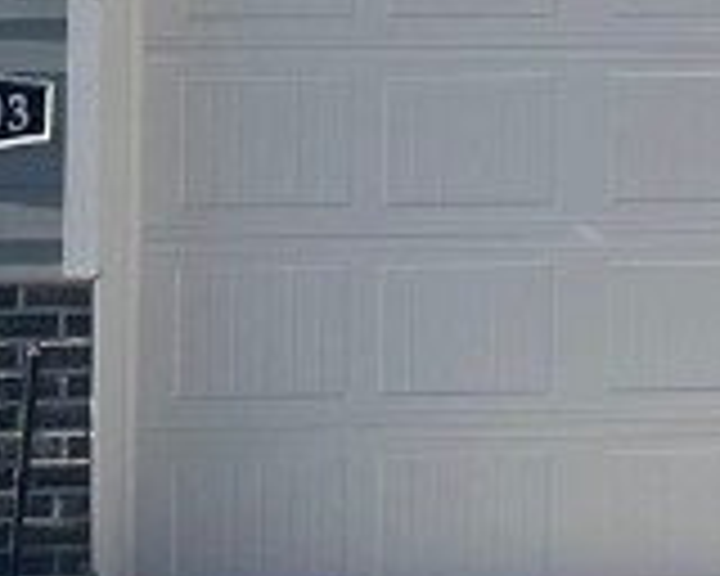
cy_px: -4
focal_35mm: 162
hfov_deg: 10.4
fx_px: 3452
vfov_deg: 9.5
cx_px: 1683
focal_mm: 4.2
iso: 32
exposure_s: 1/4831
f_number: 1.6
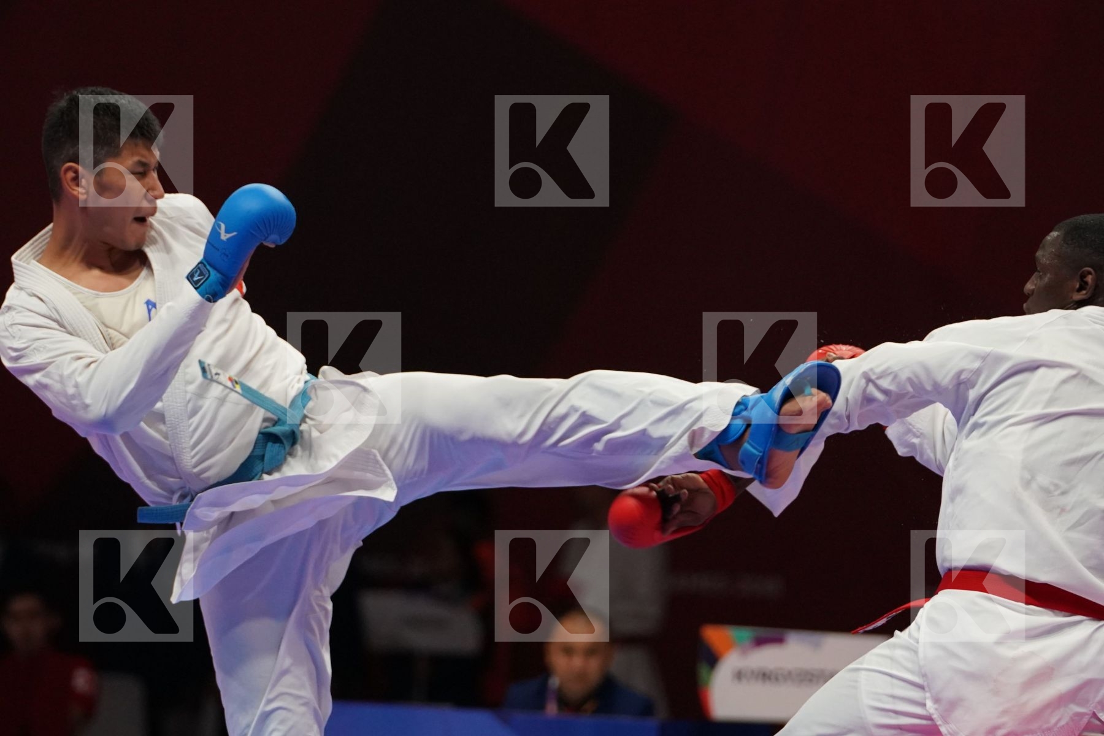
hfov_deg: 6.9
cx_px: 552
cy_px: 368
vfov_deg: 4.6
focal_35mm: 300
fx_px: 9199
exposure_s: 1/1000
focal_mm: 200
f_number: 4
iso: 3200
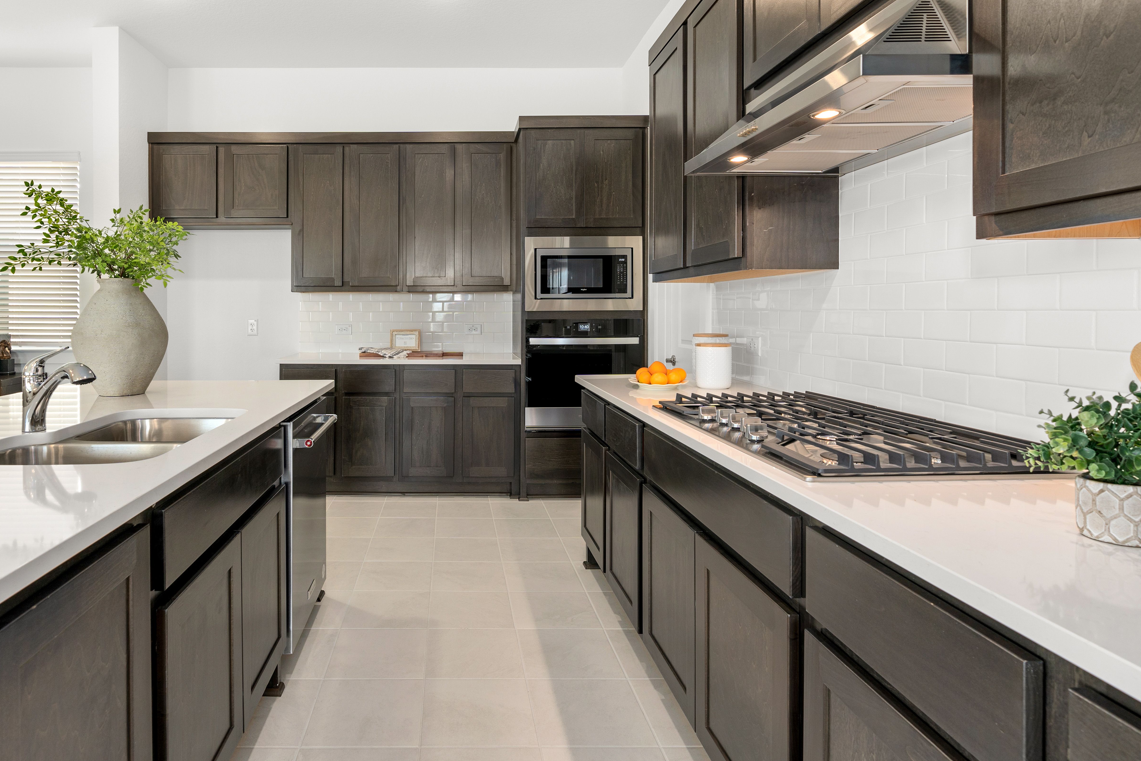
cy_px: 318
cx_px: 452
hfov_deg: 82.9
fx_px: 634
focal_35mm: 20
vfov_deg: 61.6
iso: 320
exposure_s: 1/10
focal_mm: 16
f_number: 7.1
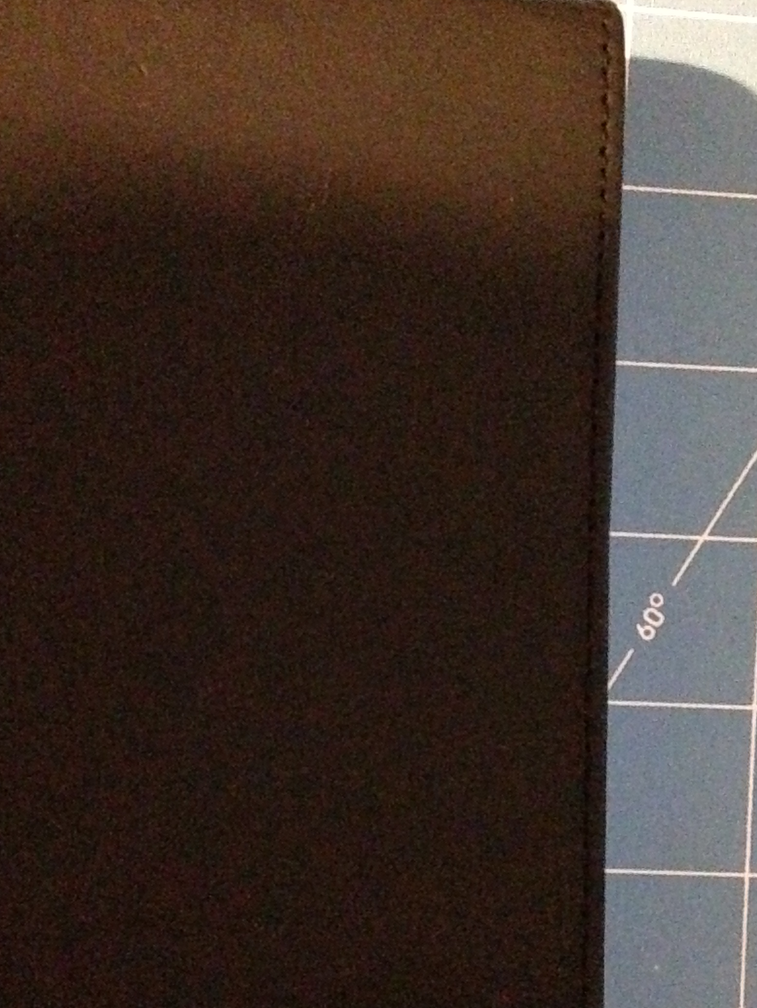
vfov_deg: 18.9
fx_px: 3031
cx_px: 366
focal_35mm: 104
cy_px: 614
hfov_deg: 14.2
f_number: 2.4
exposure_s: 1/15
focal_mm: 4.12
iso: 3200
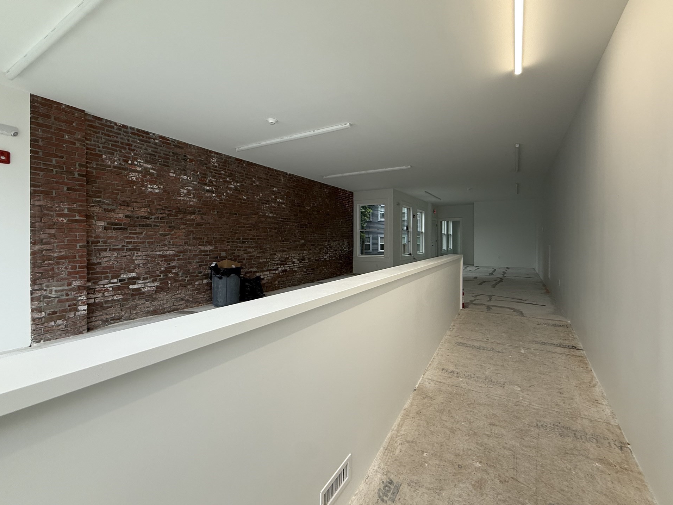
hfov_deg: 98.1
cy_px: 240
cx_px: 352
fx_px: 292
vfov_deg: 81.7
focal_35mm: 15
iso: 100
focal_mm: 2.22
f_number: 2.2
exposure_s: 1/120
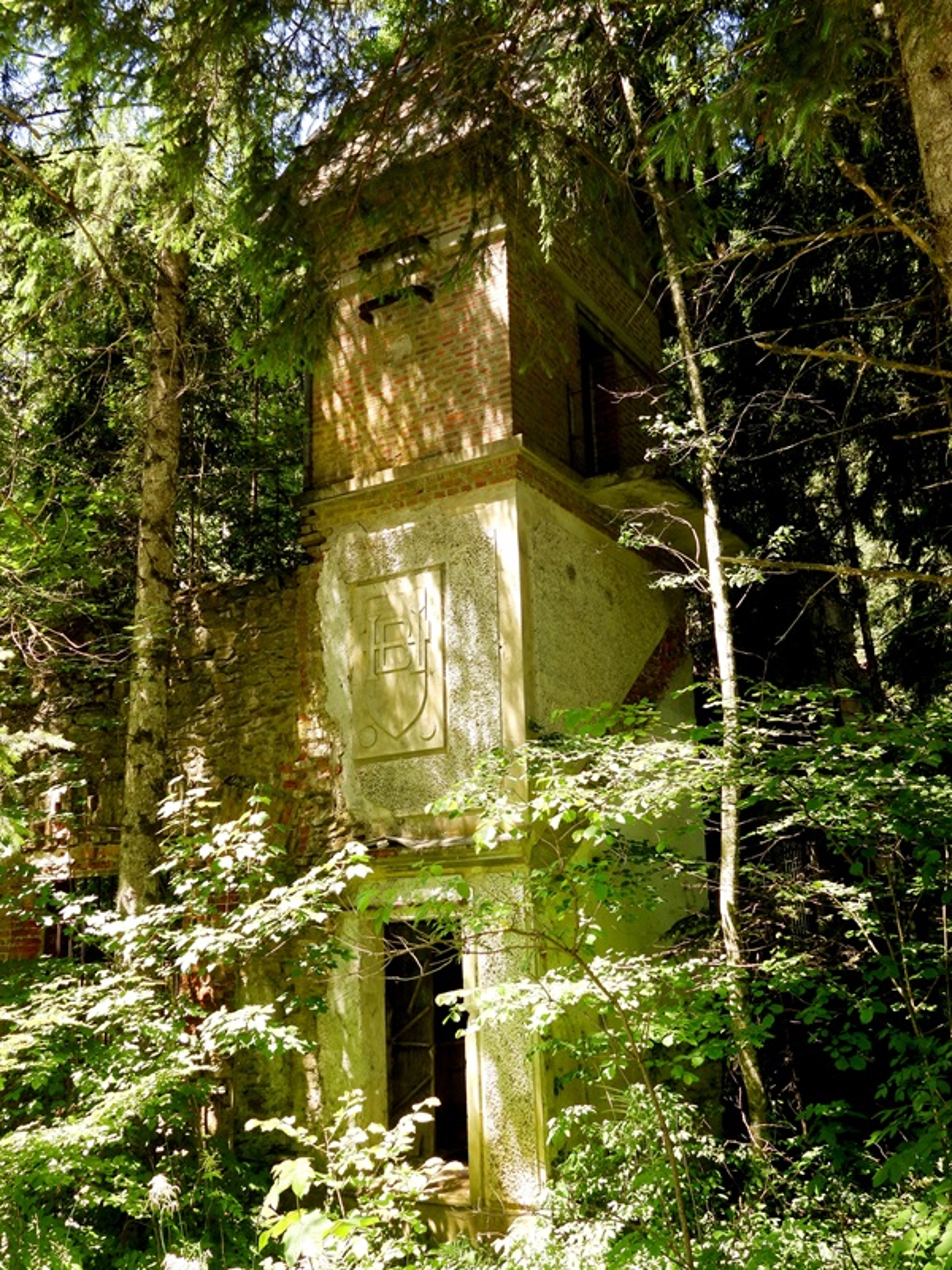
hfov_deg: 42.9
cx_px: 476
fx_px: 1210
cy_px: 635
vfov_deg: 55.4
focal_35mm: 33
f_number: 3.2
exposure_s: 1/160
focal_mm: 5.9
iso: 100
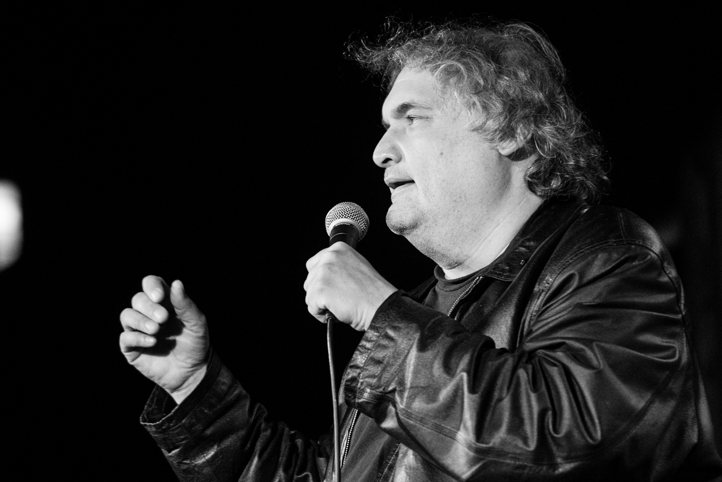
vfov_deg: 3.6
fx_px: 7745
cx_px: 265
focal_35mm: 386
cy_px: 306
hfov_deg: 5.3
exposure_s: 1/250
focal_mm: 200
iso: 1600
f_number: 3.2
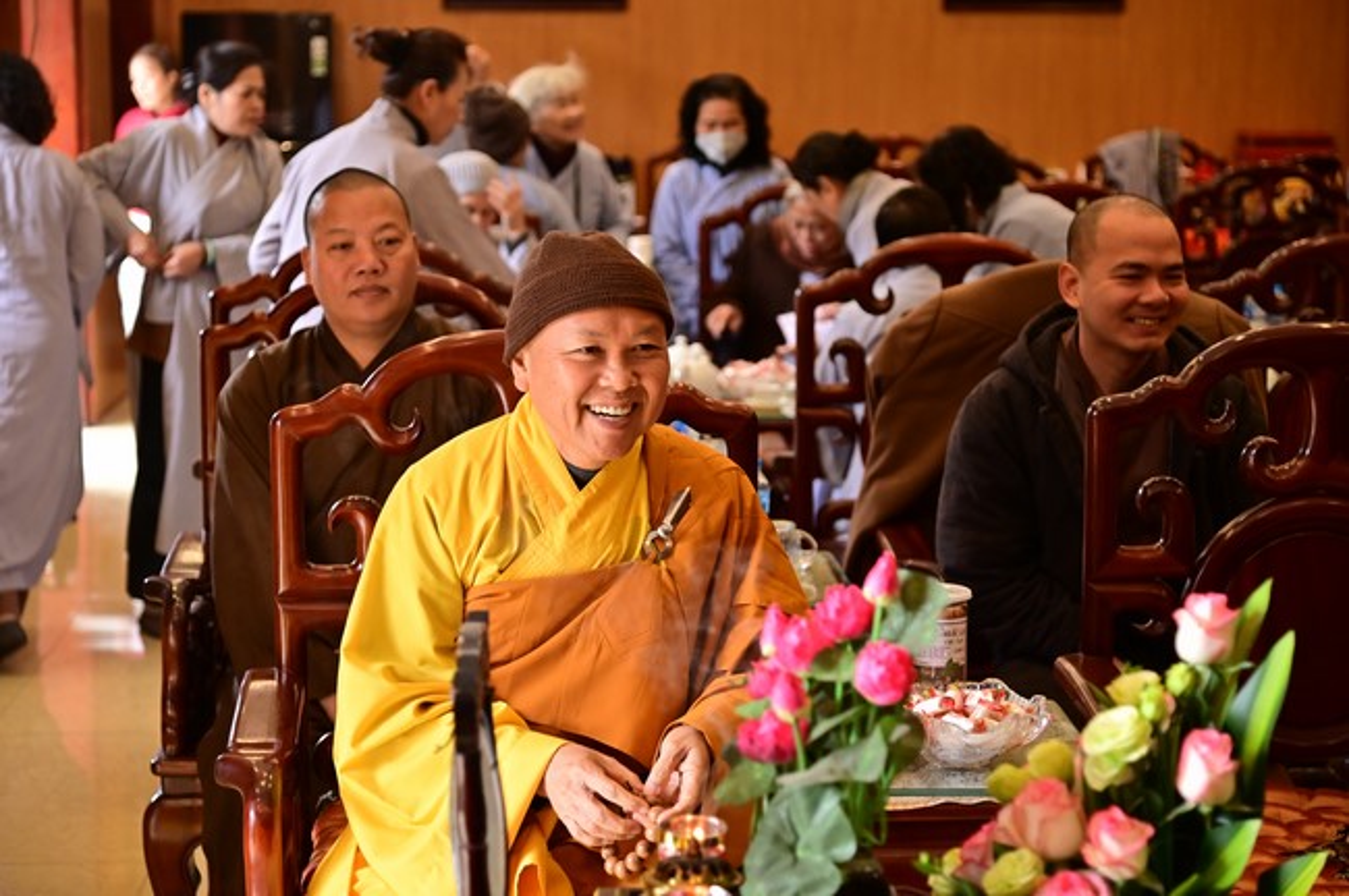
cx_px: 674
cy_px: 448
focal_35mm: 70
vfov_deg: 19.4
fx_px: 2620
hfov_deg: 28.9
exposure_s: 1/100
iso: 1000
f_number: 4
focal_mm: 70
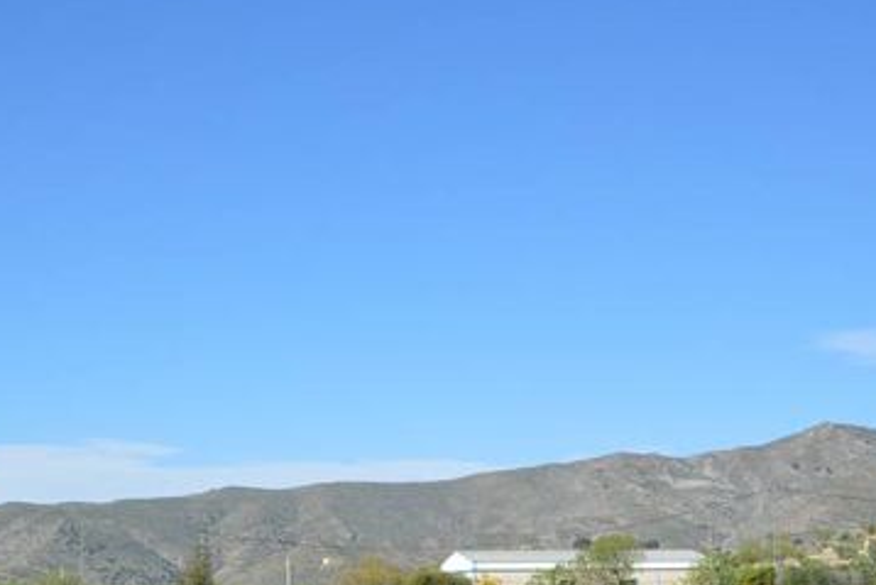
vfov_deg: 22.8
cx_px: 243
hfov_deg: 33.4
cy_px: 423
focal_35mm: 59
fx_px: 1436
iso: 100
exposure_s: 1/250
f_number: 8
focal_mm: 20
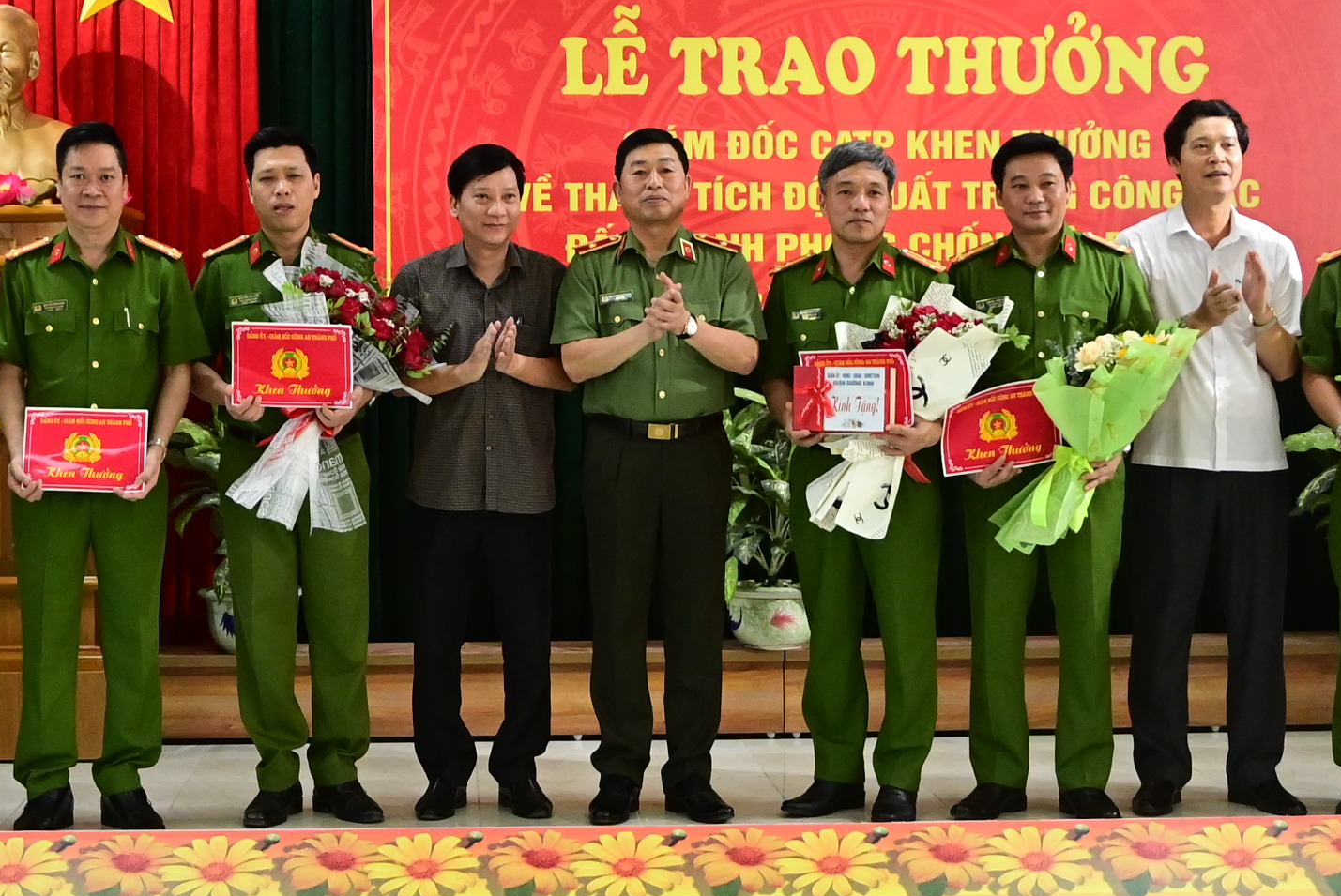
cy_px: 277
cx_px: 473
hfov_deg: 29.5
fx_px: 2535
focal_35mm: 68
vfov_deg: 20.0
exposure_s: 1/200
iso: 3200
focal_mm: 22
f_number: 3.8
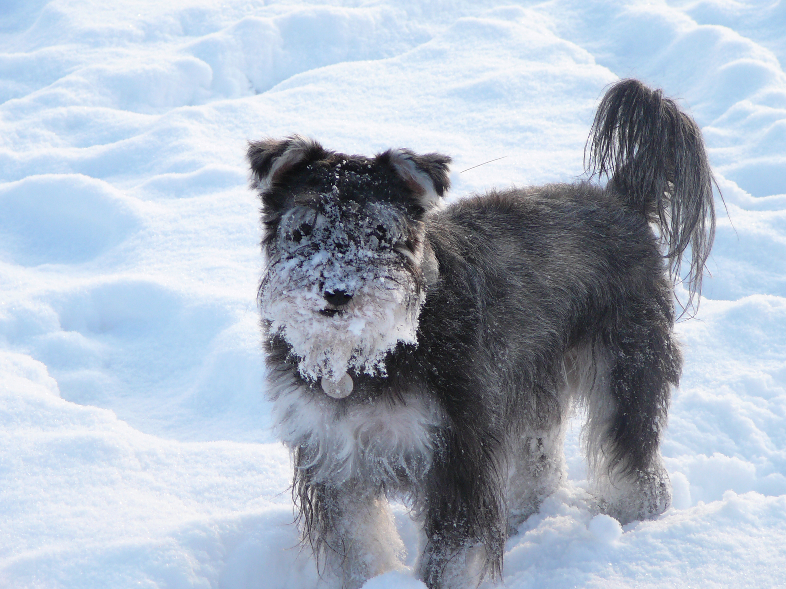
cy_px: 294
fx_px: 4314
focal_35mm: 190
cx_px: 393
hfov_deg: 10.4
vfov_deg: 7.8
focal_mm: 28.2
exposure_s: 1/200
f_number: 4.1
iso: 80
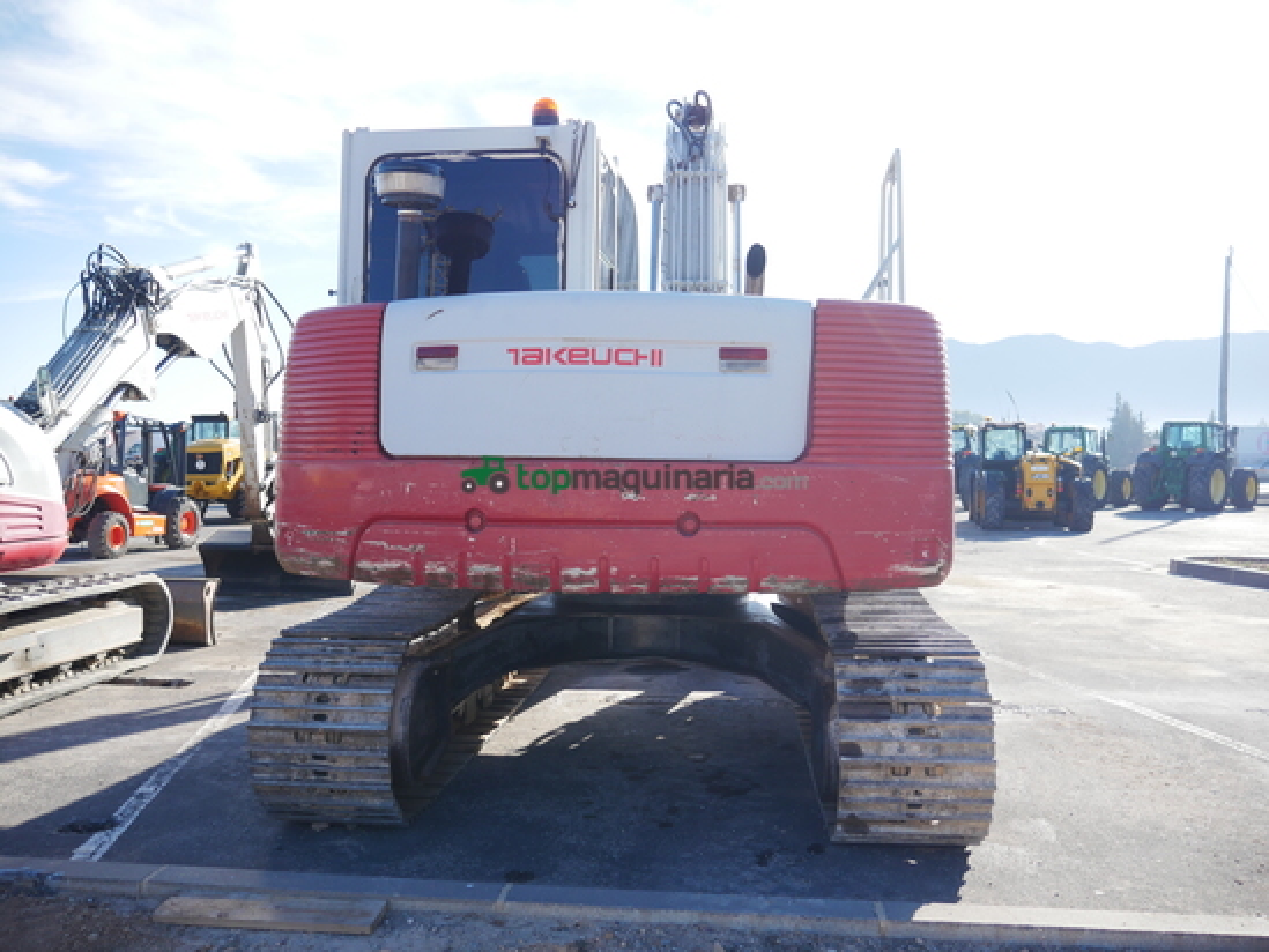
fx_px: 1027
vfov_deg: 49.8
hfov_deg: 63.4
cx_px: 634
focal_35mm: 28
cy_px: 476
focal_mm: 14
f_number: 3.5
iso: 200
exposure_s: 1/800
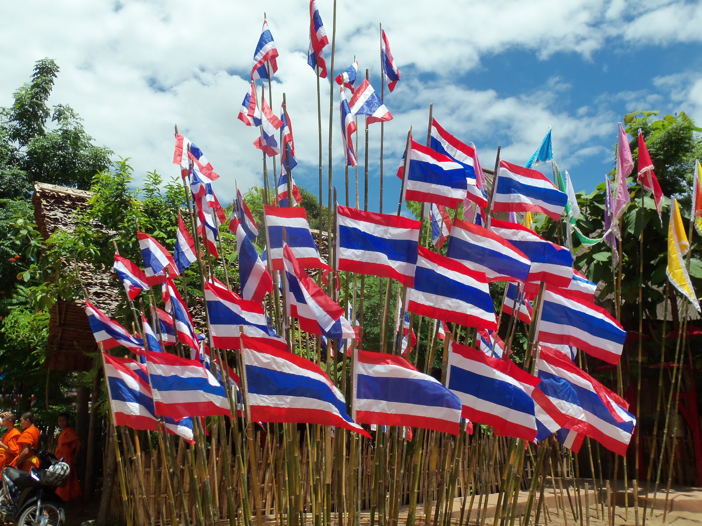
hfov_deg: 60.0
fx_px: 608
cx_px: 342
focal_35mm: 30
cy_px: 272
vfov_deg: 46.8
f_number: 8.6
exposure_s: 1/200
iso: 80
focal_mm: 5.2
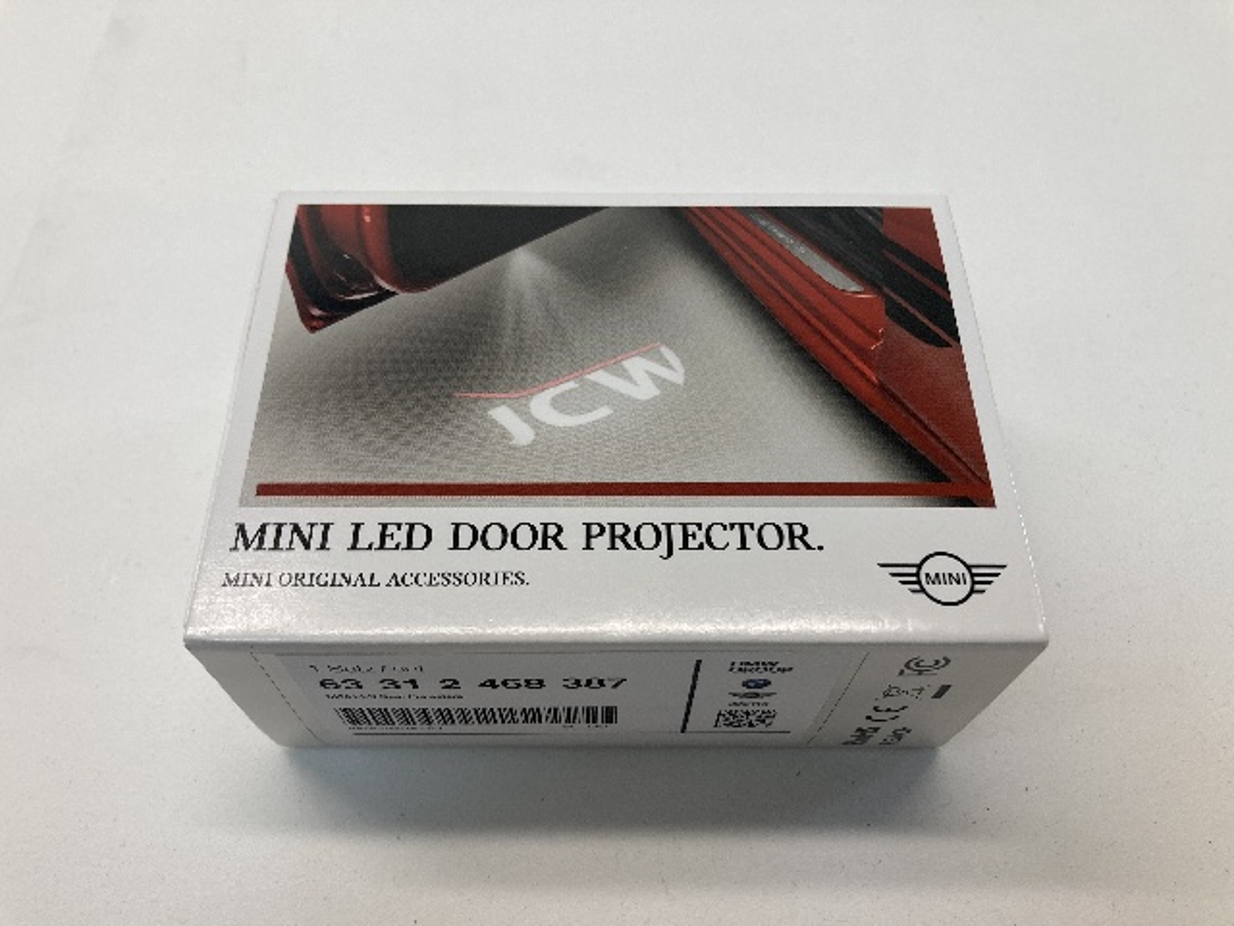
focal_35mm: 28
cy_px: 463
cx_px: 617
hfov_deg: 63.4
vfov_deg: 49.7
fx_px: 998
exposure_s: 1/120
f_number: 1.8
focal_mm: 3.99
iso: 64
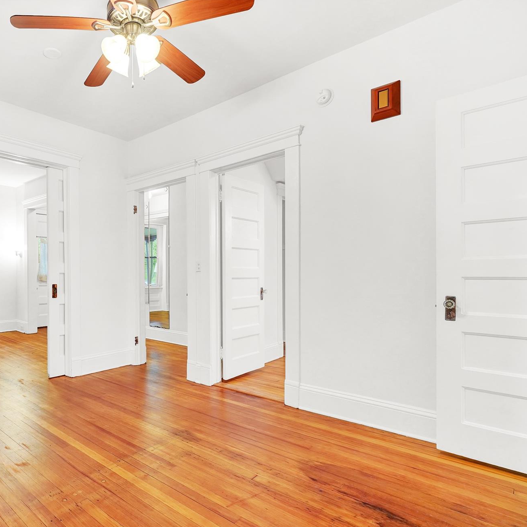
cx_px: 141
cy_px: 274
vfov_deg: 74.8
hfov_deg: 70.5
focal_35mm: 20
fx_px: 344
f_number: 8
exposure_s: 1/10
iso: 320
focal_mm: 10
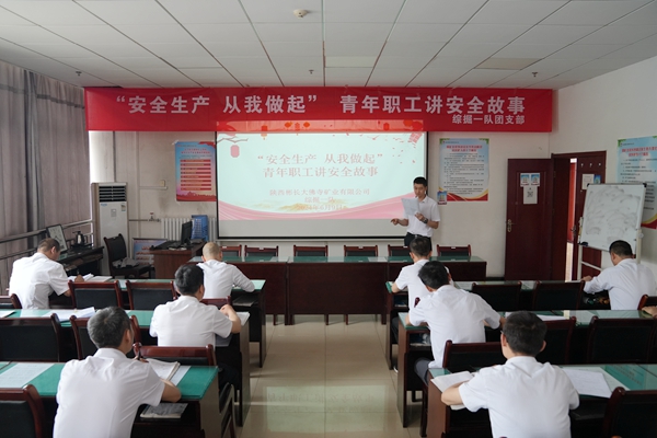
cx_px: 328
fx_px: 474
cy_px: 219
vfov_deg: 49.6
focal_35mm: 26
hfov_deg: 69.4
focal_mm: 26
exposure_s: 1/160
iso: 1000
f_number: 4
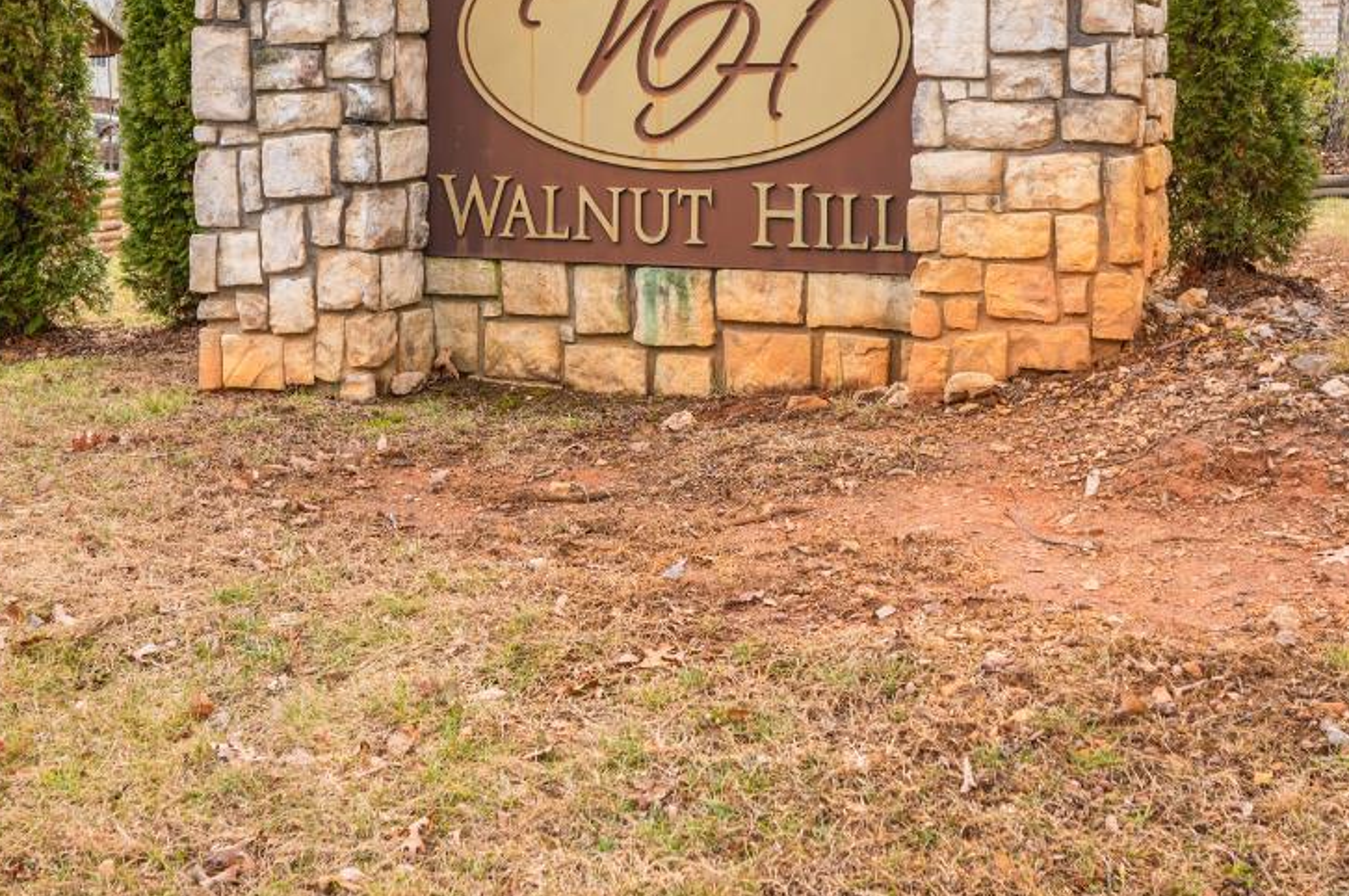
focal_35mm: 62
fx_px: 2320
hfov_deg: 32.4
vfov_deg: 21.4
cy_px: 112
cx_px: 684
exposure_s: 1/320
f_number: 4
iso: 200
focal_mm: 30
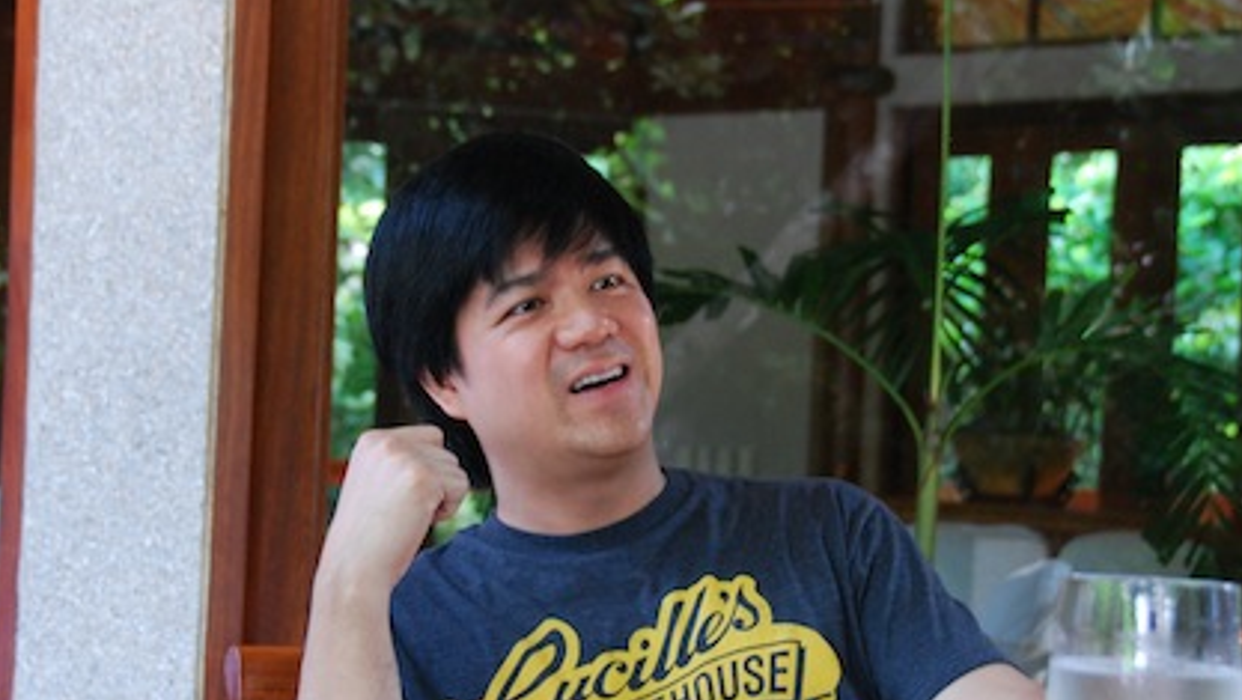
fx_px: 2833
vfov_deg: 14.1
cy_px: 468
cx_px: 617
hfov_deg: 24.7
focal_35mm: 86
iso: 720
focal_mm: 38
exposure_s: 1/30
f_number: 4.5
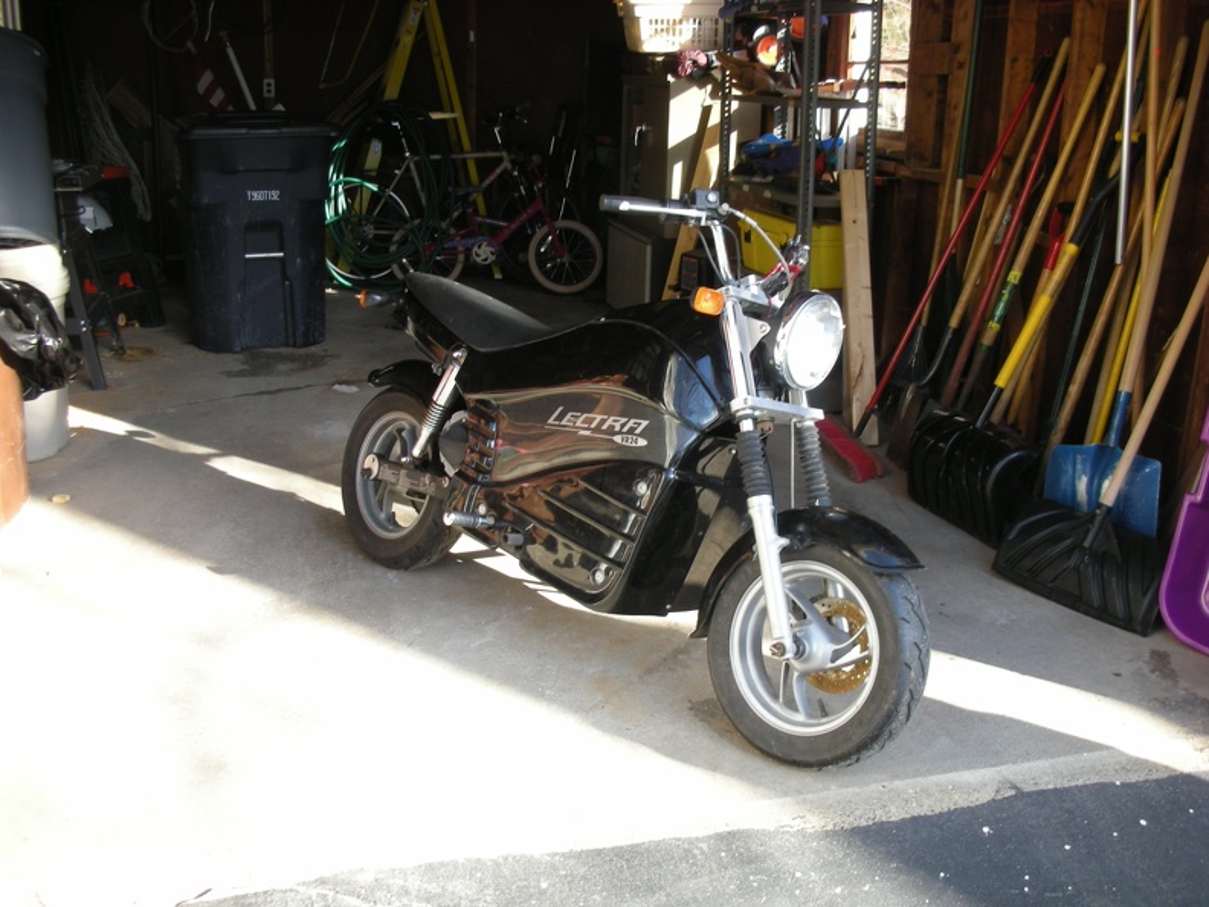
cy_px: 454
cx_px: 604
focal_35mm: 35
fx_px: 1222
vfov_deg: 40.7
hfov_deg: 52.6
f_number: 2.8
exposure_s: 1/55.2
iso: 50
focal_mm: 5.8
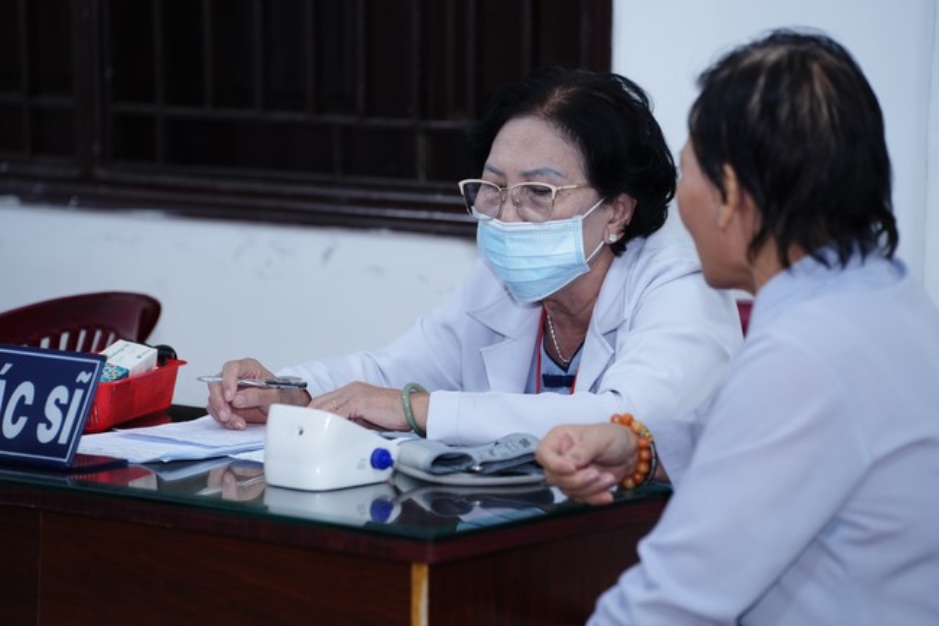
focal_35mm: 126
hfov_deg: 16.3
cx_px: 470
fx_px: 3285
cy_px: 313
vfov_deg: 10.9
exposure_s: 1/100
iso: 1250
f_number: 3.5
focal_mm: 126
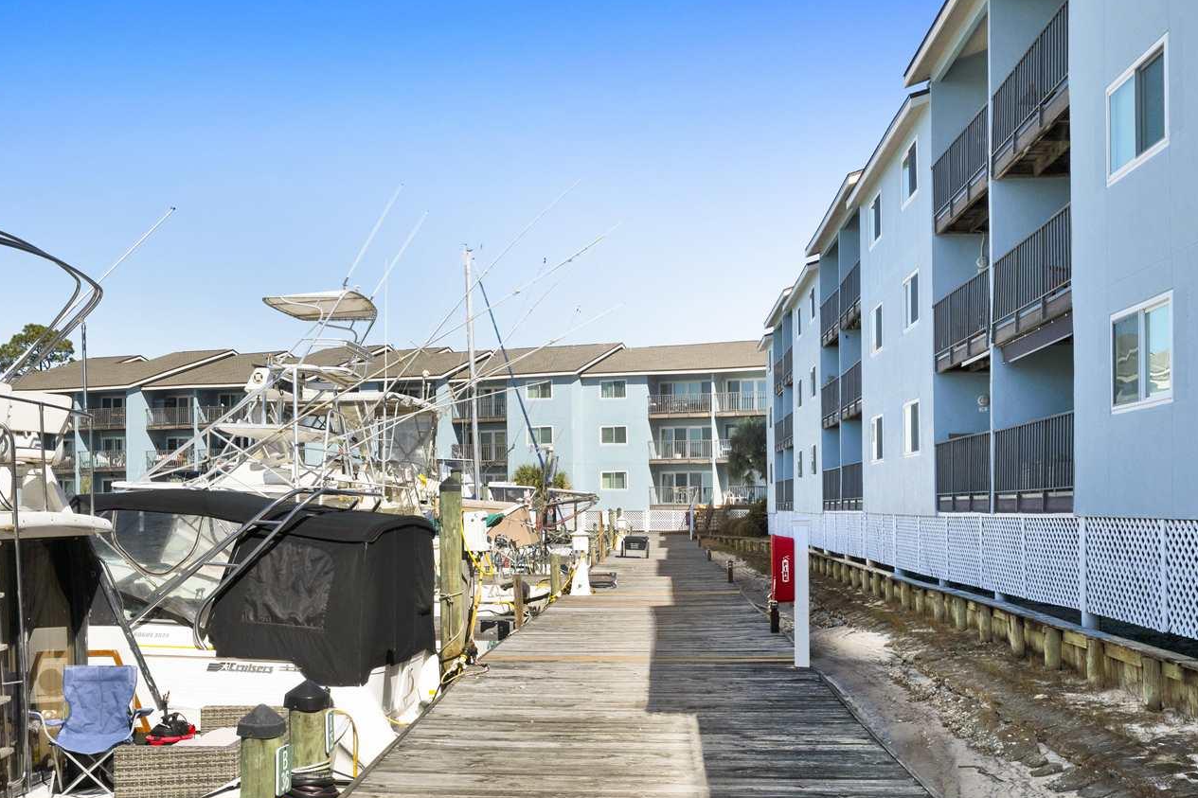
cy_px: 499
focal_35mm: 35
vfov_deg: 37.8
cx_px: 626
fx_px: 1158
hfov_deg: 54.7
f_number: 11
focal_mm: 21.5
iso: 400
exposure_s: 1/500
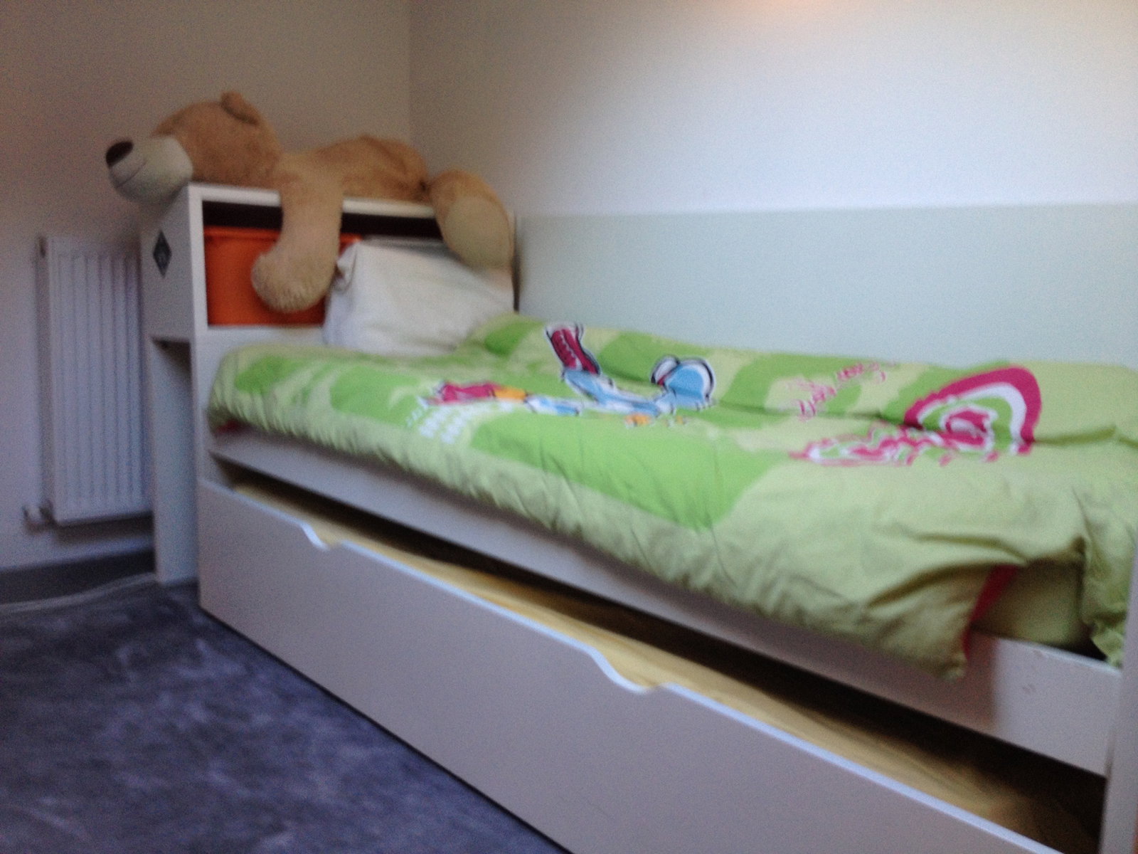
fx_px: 1151
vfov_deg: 40.7
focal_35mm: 35
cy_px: 427
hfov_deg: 52.6
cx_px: 569
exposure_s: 1/20
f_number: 2.4
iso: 80
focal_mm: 4.28
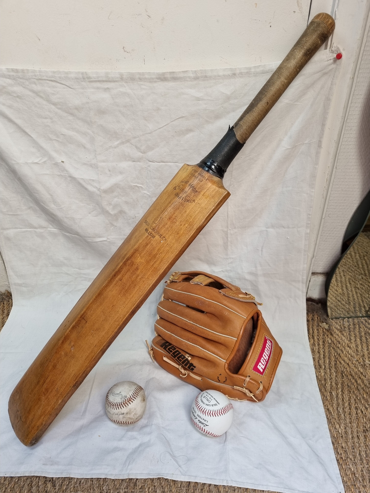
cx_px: 185
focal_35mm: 26
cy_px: 246
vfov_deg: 67.3
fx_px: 371
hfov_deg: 53.1
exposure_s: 1/100
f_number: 1.8
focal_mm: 5.4
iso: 100
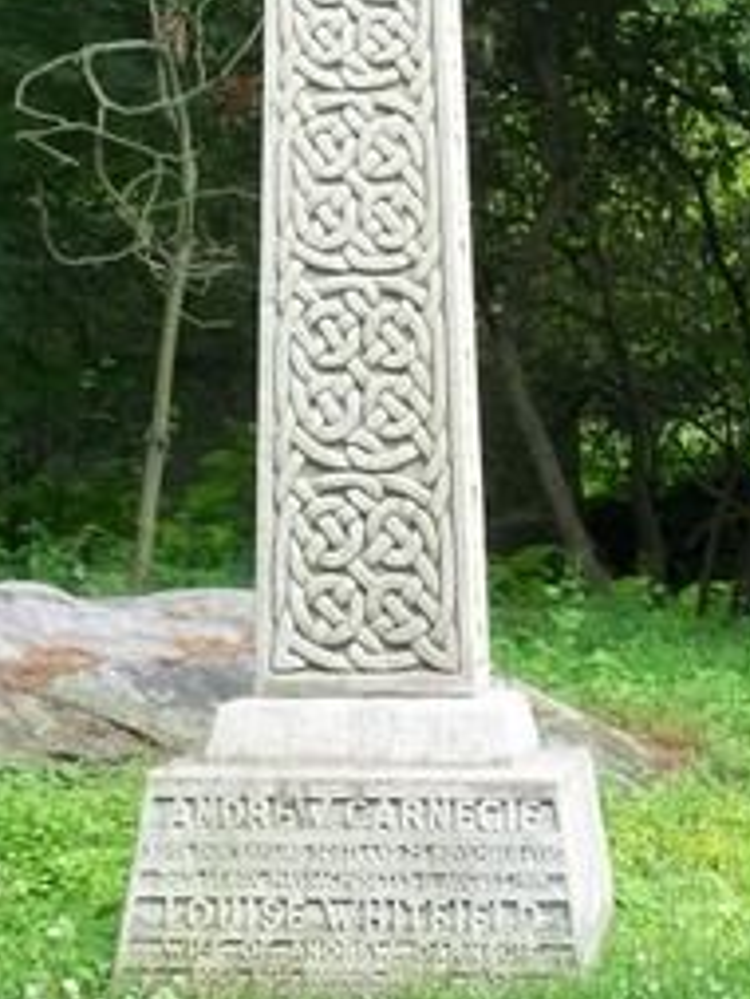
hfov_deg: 9.0
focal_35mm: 165
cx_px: 316
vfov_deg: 11.9
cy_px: 201
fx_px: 4763
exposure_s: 1/125
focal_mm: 14.3
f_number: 4.3
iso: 160
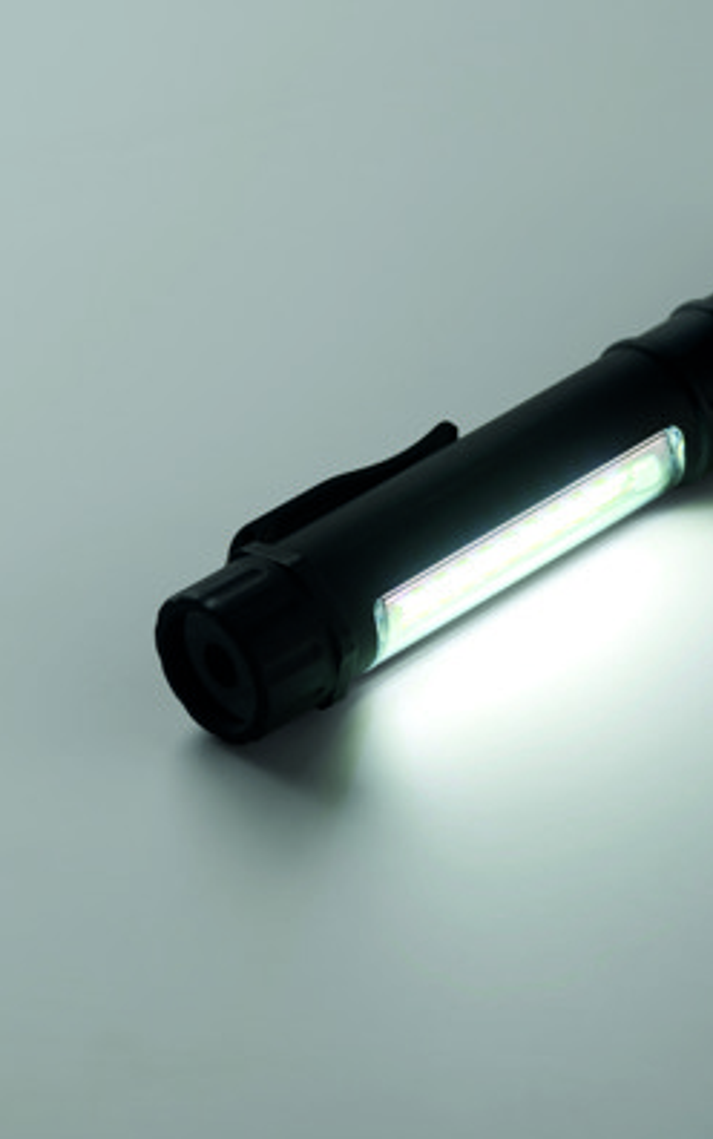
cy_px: 572
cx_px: 509
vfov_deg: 12.9
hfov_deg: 8.1
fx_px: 5029
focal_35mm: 162
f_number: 16
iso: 100
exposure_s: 1/60
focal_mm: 105
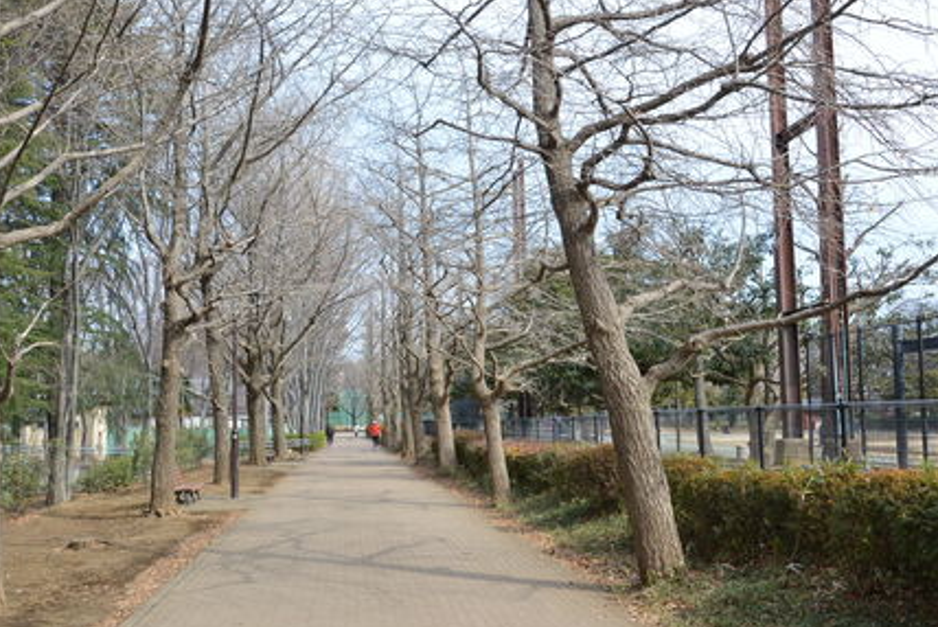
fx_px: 1095
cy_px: 307
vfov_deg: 31.9
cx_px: 299
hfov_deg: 45.5
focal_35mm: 42
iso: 400
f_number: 11
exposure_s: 1/125
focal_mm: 30
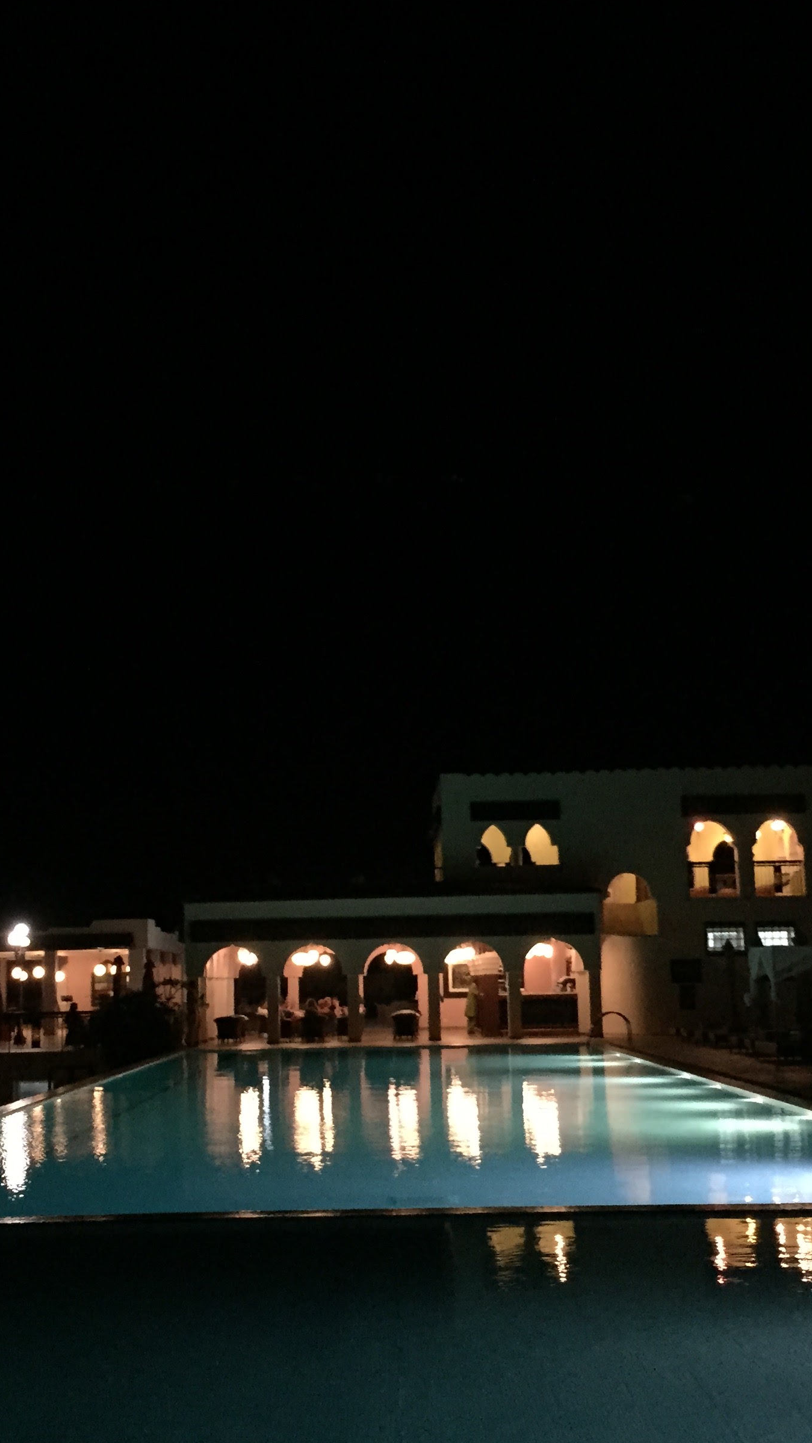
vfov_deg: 47.4
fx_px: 1646
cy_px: 723
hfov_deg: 27.7
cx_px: 345
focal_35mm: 43
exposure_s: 1/15
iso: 250
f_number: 2.2
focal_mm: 4.15
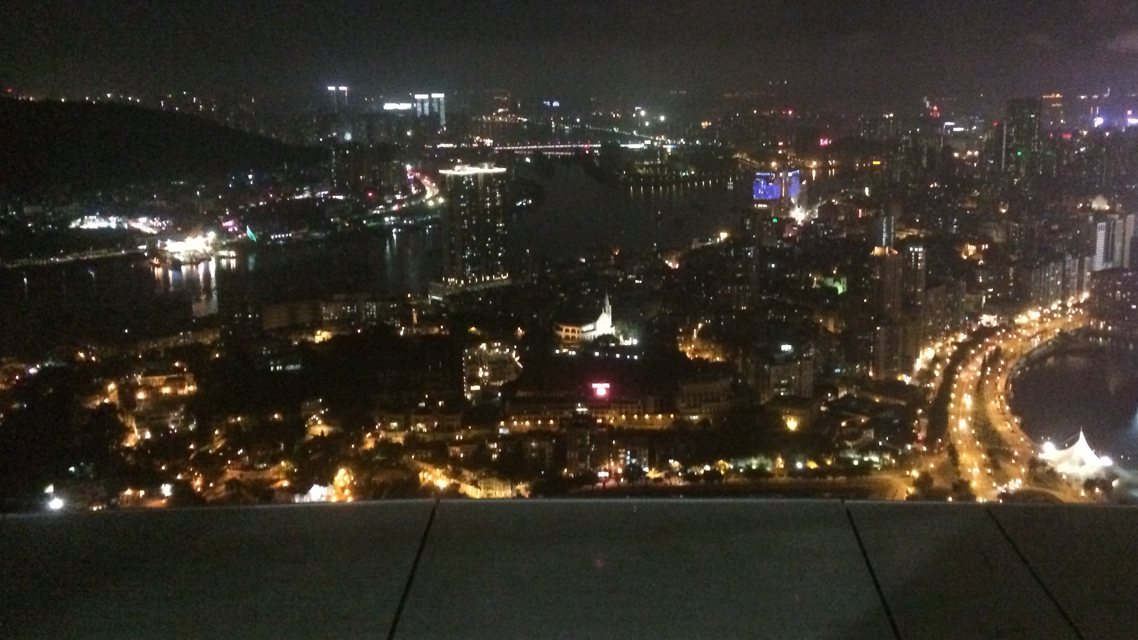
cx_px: 655
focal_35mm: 39
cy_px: 267
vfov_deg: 30.4
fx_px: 1177
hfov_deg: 51.4
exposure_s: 1/15
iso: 1250
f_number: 2.2
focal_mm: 4.12
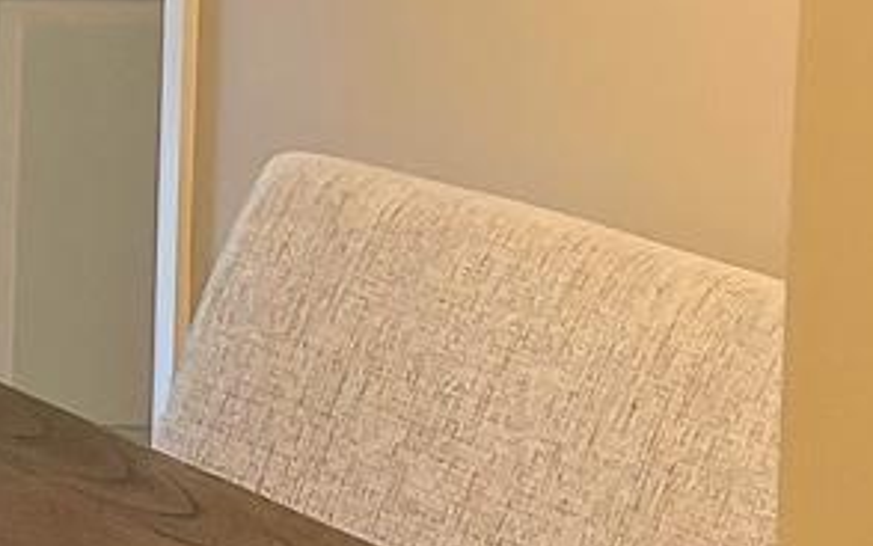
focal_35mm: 192
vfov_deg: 6.7
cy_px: -341
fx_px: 4570
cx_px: -1081
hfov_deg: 9.8
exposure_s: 1/120
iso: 125
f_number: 1.6
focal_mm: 5.1
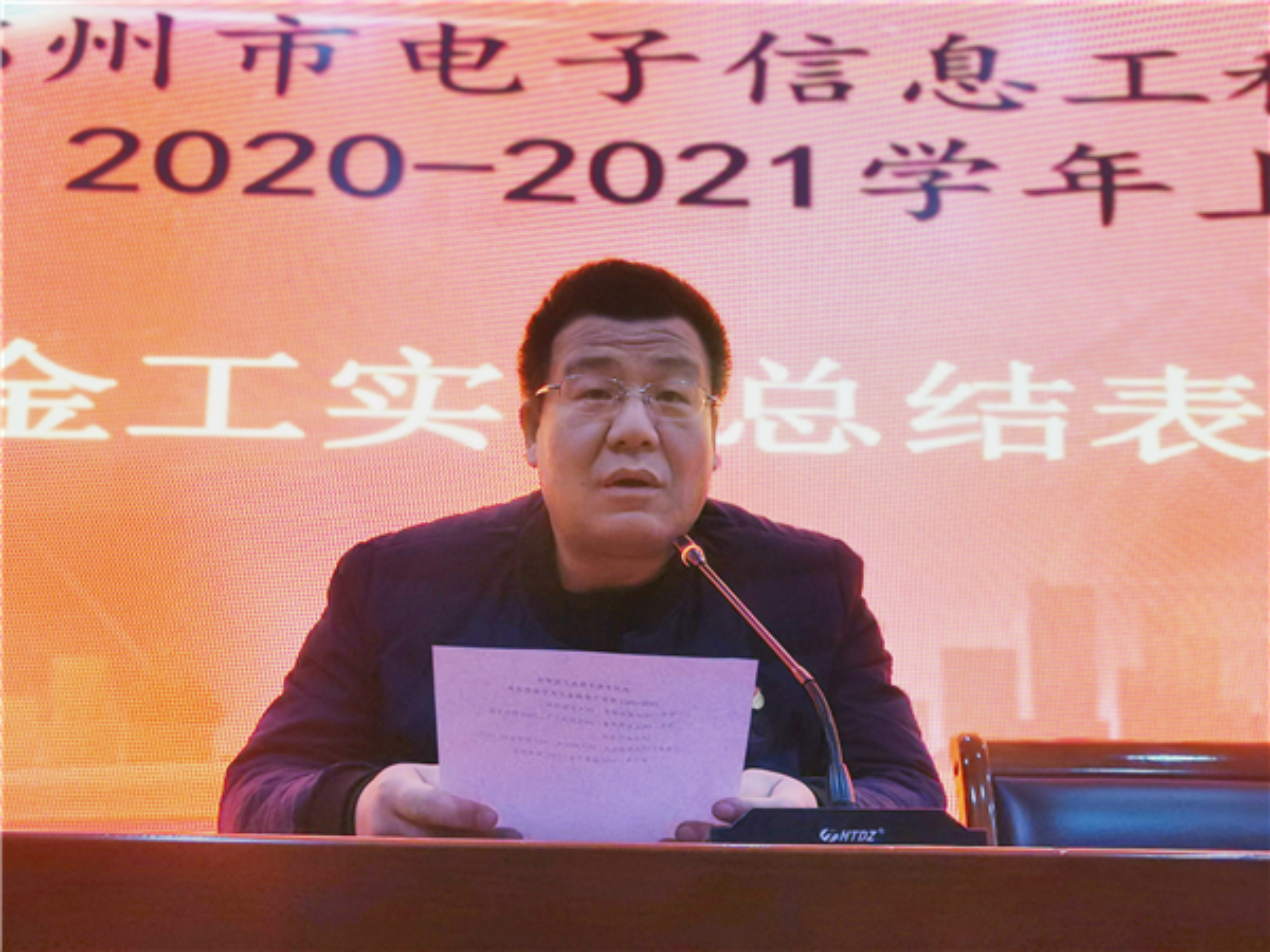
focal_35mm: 47
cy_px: 476
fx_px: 1724
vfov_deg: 30.9
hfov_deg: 40.4
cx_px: 635
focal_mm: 5.56
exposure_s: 1/120
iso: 80
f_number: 1.6
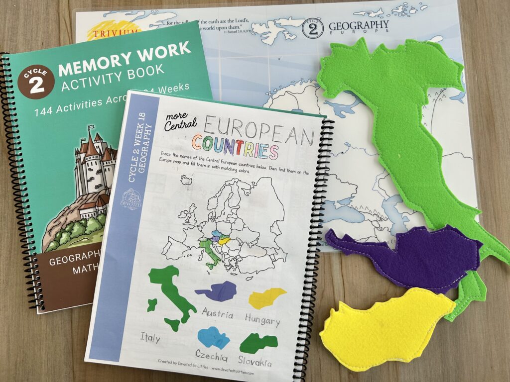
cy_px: 191
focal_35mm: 26
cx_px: 255
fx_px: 383
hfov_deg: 67.3
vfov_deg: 53.1
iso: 64
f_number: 1.5
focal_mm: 5.7
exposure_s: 1/60
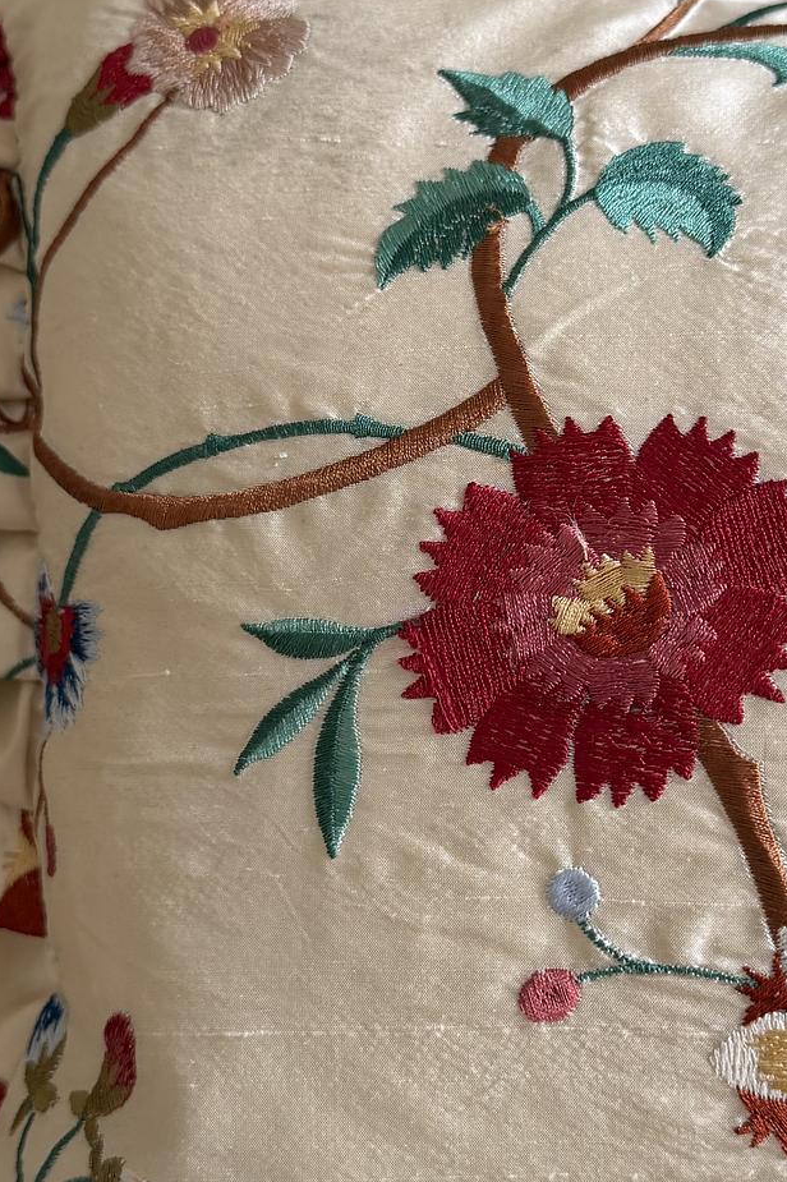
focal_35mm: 54
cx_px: 461
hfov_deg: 25.0
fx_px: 1772
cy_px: 548
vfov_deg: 36.9
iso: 160
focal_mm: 6.76
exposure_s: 1/121
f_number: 1.78
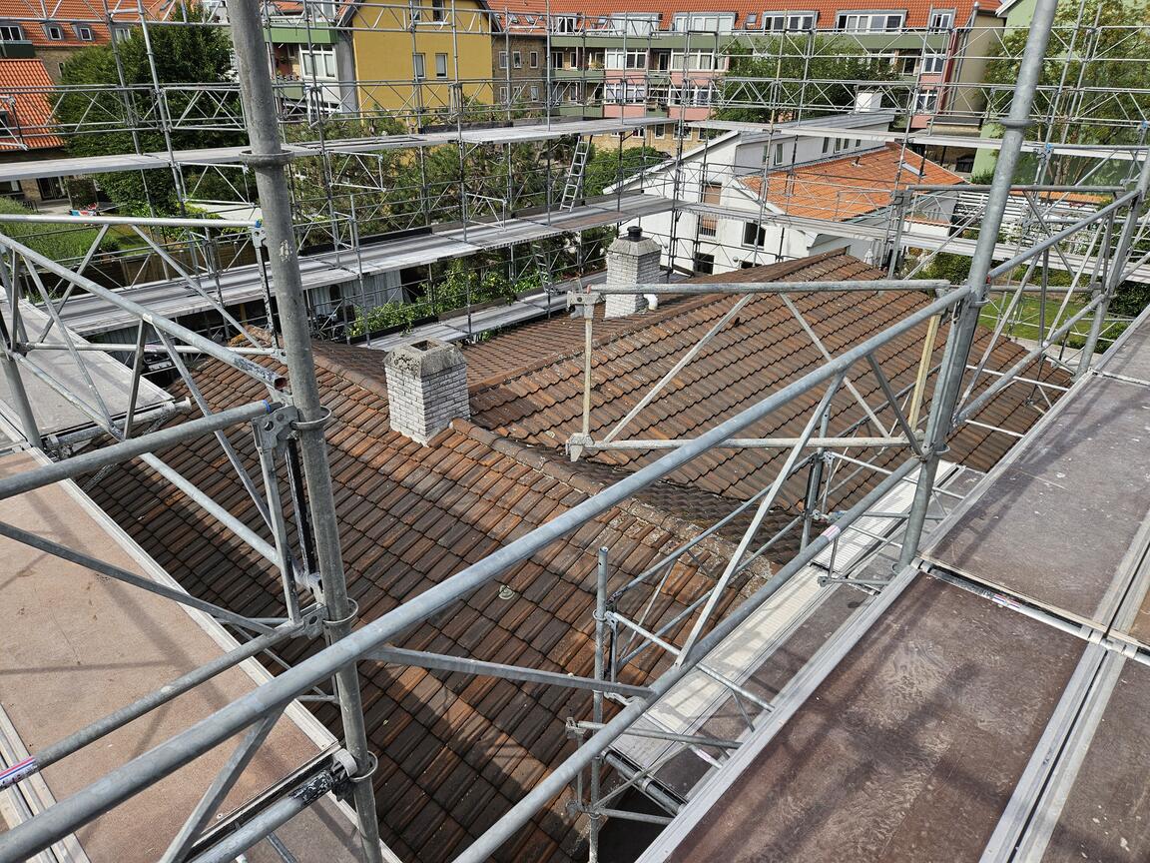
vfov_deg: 58.9
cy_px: 432
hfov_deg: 73.9
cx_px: 575
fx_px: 764
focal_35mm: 23
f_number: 1.8
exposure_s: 1/1650
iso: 25
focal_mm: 5.4
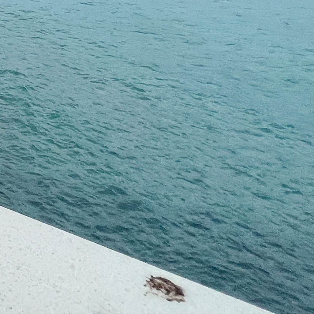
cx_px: -241
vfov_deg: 25.9
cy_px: -120
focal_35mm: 54
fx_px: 554
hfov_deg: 21.5
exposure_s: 1/2800
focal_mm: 1.57
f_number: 1.8
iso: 32
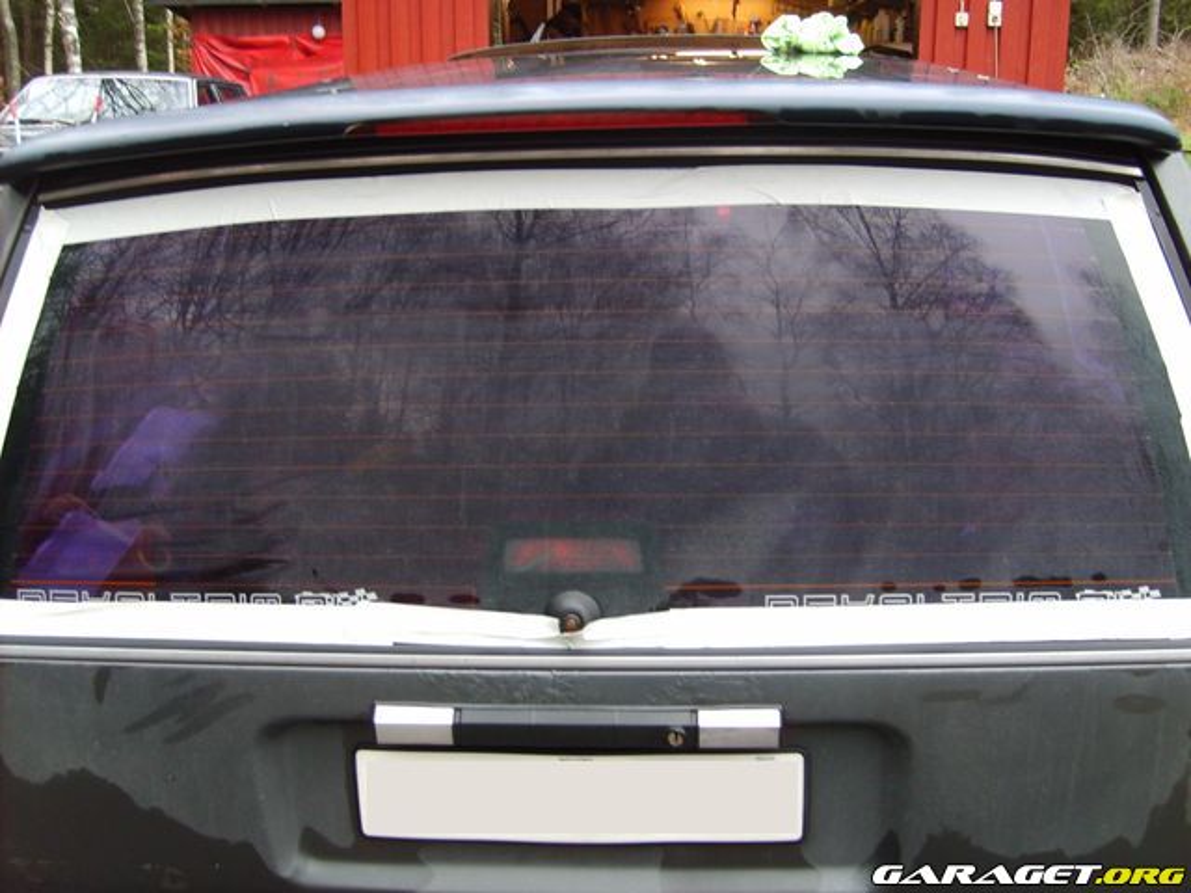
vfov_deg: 40.7
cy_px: 446
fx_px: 1204
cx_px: 596
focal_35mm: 35
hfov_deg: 52.6
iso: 56
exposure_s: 1/30
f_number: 2.8
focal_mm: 5.8
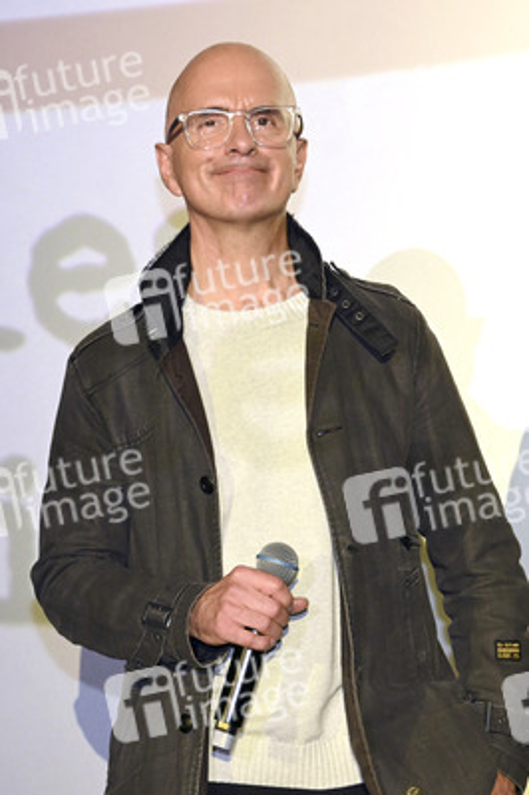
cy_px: 398
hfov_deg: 14.8
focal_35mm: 92
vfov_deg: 22.2
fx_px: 2031
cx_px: 264
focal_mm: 92
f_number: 5.6
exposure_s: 1/200
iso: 2500
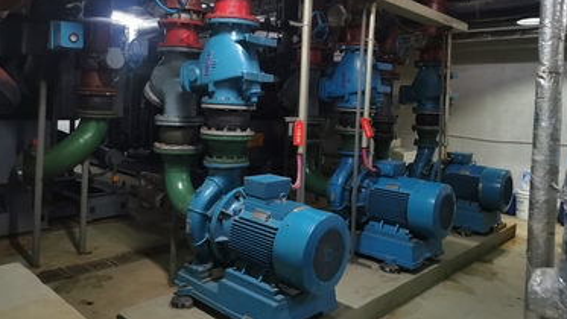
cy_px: 113
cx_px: 286
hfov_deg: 64.3
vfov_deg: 38.6
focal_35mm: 30
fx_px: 451
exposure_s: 1/25
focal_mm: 5.58
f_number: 1.8
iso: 640
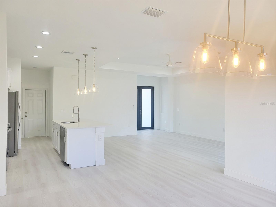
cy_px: 104
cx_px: 138
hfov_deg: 67.3
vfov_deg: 53.1
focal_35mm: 26
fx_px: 207
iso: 50
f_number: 1.8
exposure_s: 1/120
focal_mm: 5.4
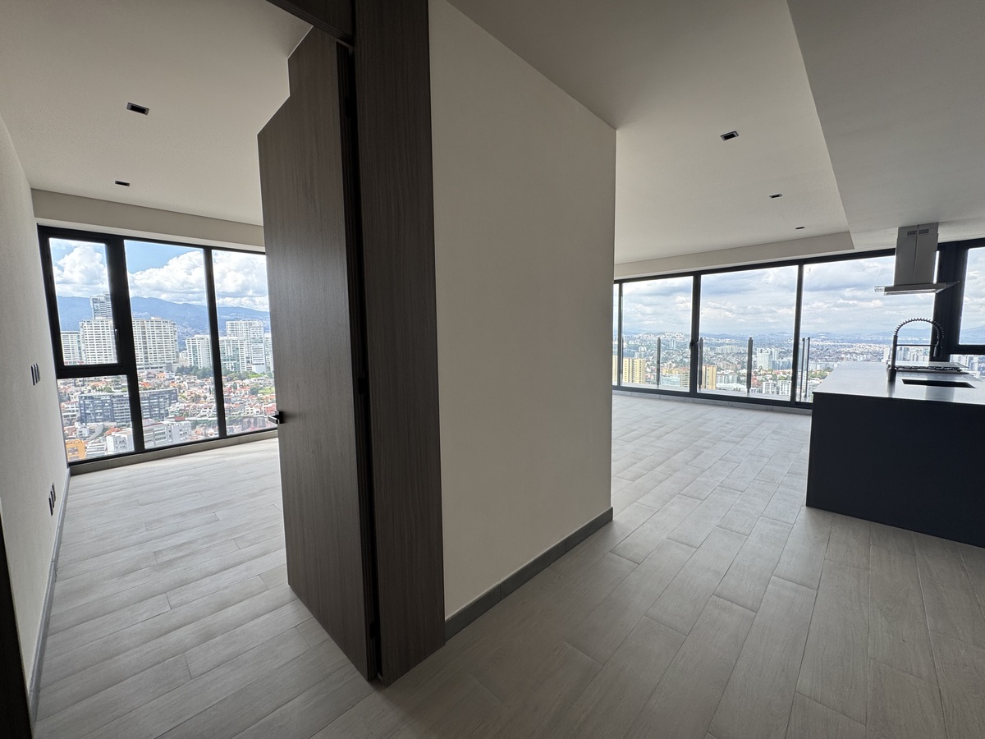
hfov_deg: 102.1
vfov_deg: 85.7
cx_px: 492
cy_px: 370
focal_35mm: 14
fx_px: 398
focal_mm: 2.22
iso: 40
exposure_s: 1/166
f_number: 2.2
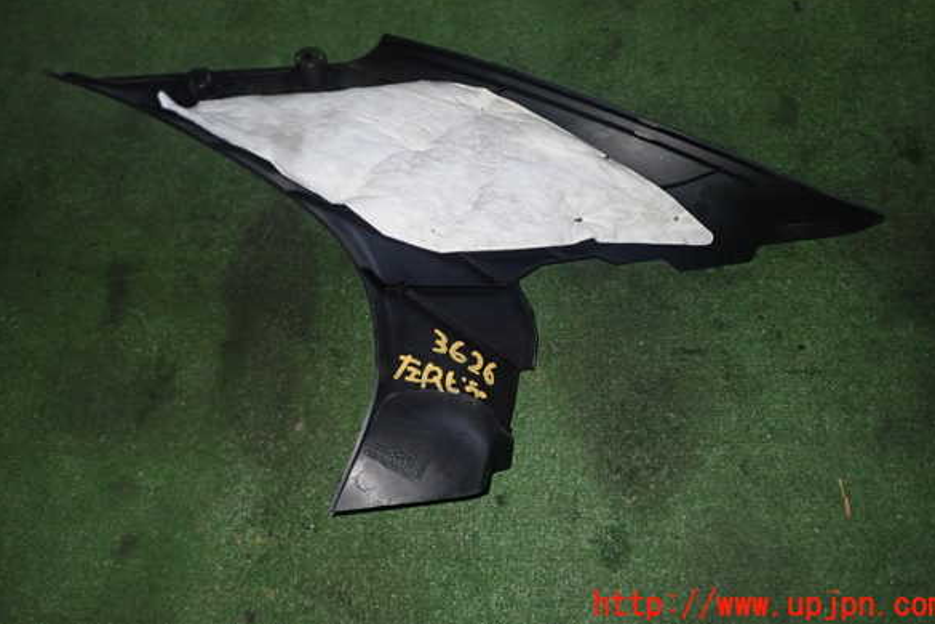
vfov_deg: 41.0
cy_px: 266
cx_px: 475
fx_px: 831
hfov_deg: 58.7
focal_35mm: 32
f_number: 6.3
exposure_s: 1/30
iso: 500
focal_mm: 5.4
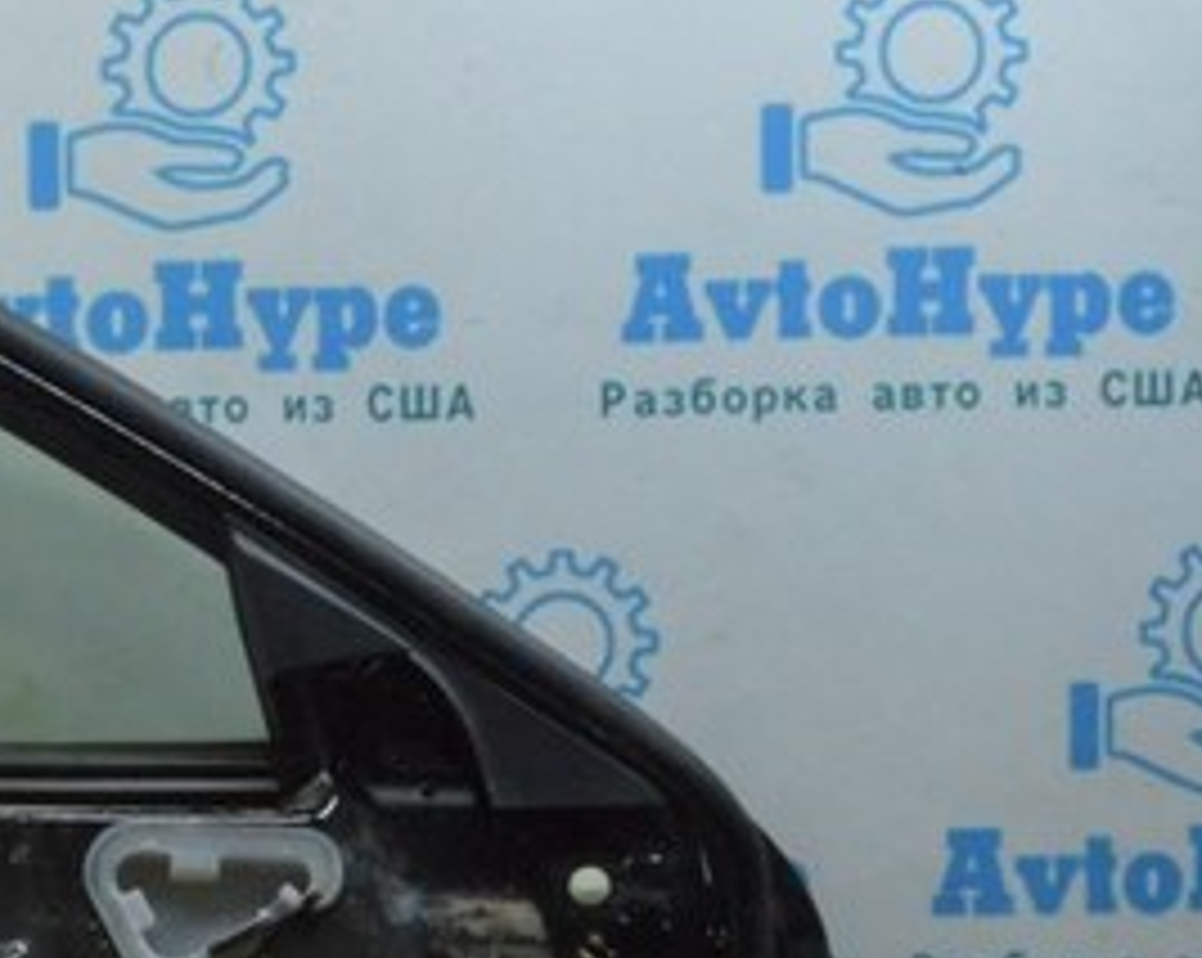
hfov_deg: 16.6
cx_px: -437
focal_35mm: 108
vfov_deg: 14.0
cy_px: 992
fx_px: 3838
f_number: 16
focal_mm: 20
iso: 2200
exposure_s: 1/50
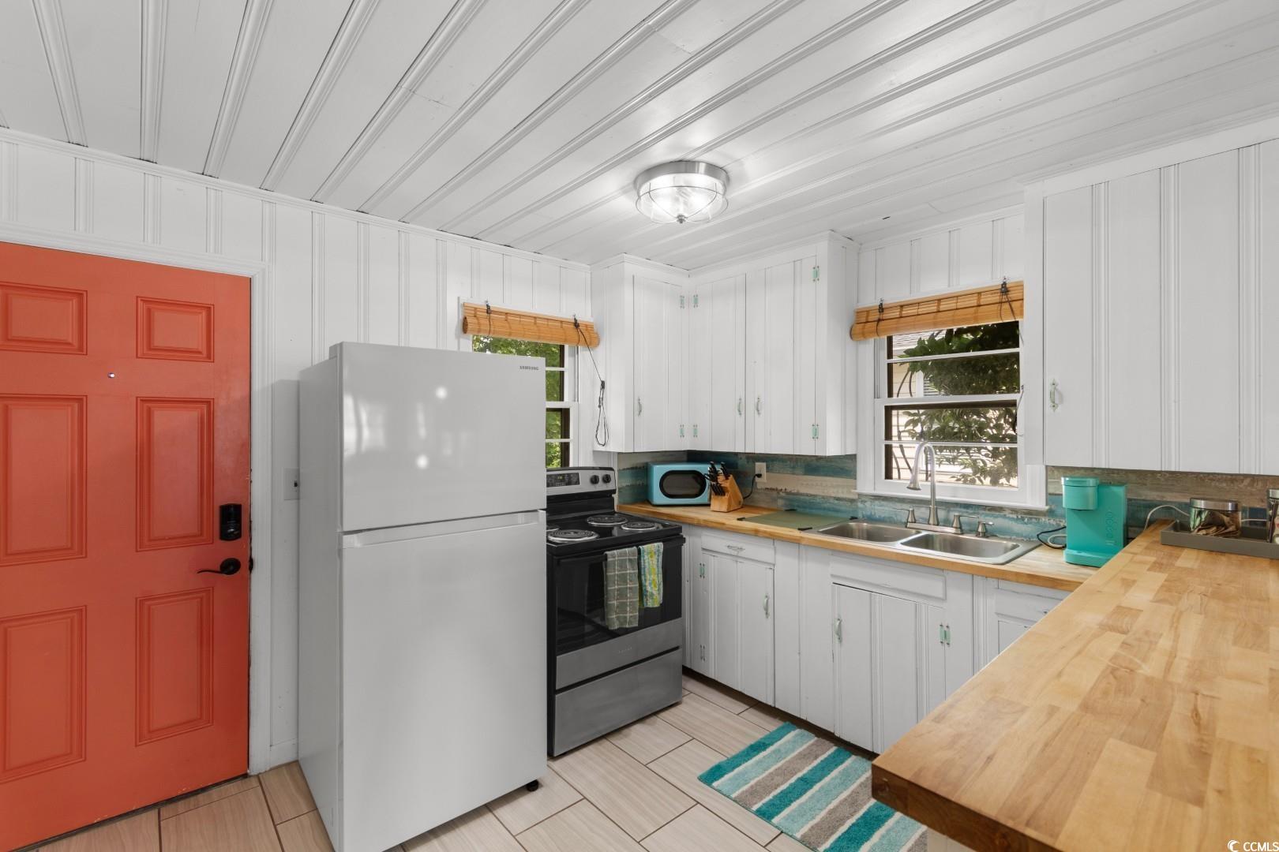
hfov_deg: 100.4
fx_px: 533
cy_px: 426
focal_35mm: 15
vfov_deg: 77.3
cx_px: 640
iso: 100
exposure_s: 1.3
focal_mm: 10
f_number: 4.5
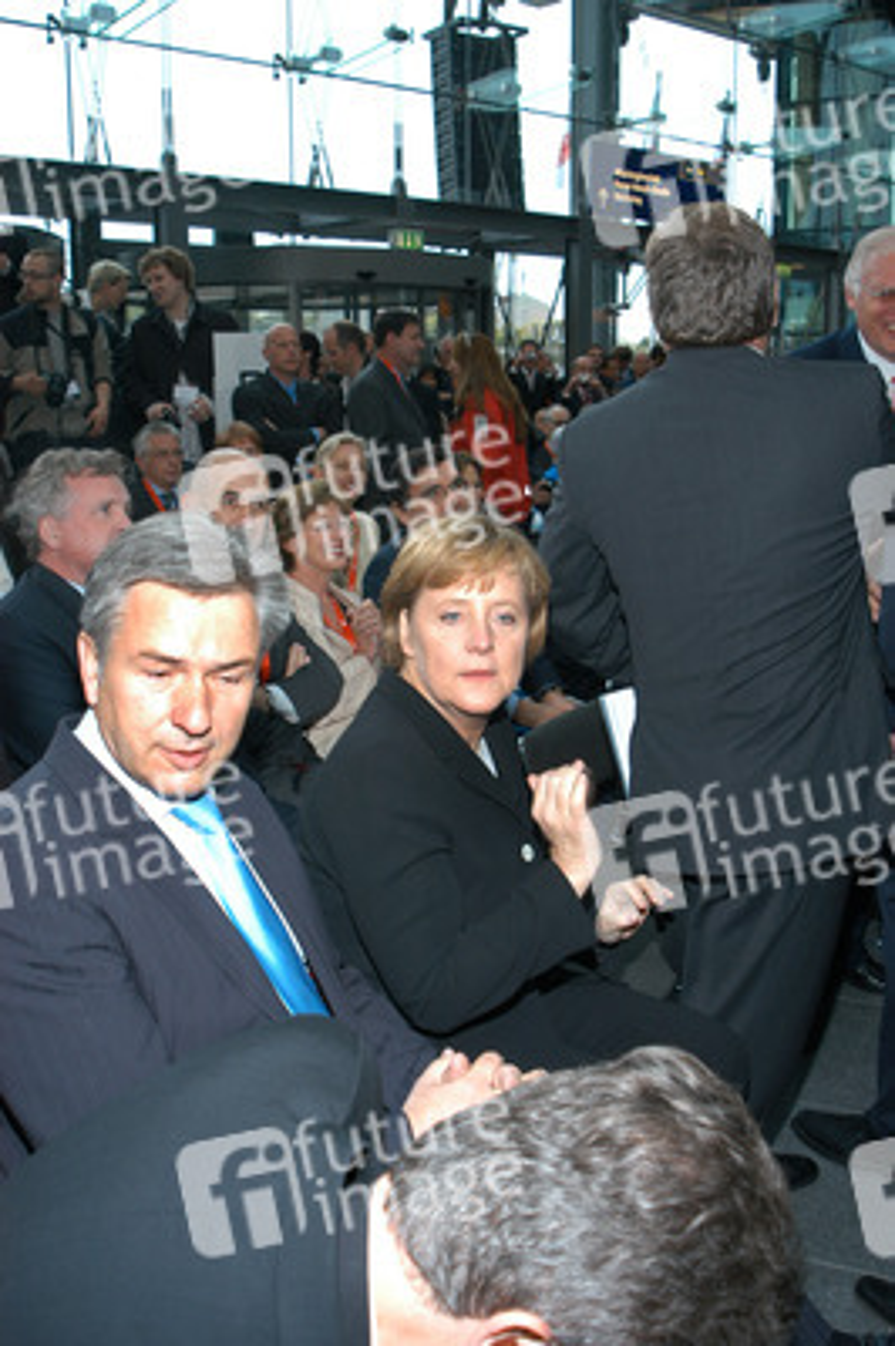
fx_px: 1345
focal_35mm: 36
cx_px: 448
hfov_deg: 36.8
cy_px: 673
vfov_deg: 53.2
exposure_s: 1/80
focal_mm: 24
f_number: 5.6
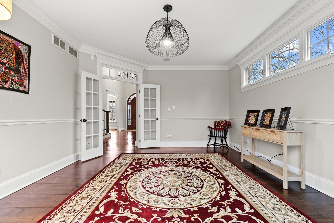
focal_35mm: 16
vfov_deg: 73.8
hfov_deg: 96.7
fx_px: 149
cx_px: 167
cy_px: 112
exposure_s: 1.6
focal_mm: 16
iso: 640
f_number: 8
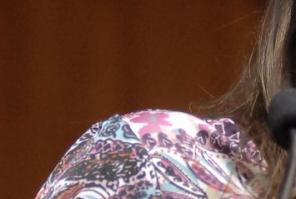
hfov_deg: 3.5
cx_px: 434
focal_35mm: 592
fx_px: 4876
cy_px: 81
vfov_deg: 2.3
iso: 1000
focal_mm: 112
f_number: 2.8
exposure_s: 1/160
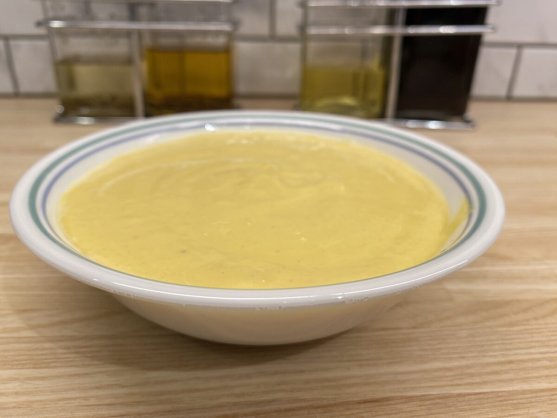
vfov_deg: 54.9
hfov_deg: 69.4
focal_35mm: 25
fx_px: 402
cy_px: 209
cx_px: 278
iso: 32
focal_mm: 4.25
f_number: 1.8
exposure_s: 1/161
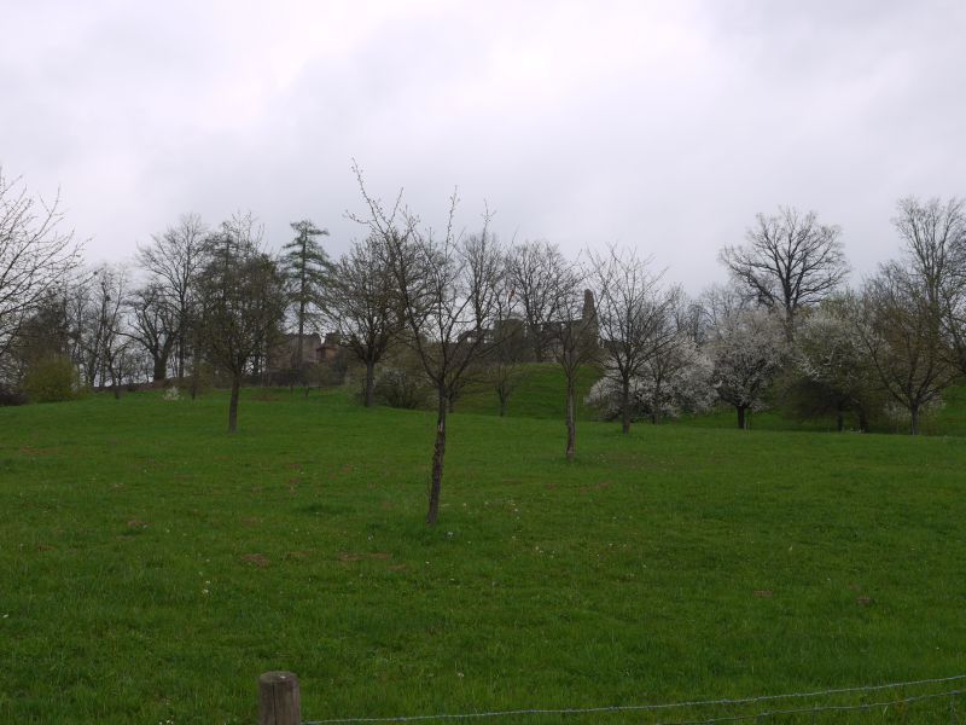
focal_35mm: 44
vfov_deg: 32.9
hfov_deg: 42.9
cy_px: 362
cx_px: 483
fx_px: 1228
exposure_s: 1/250
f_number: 7.1
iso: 100
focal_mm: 22
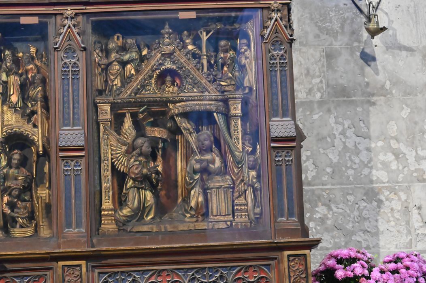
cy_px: 142
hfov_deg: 23.9
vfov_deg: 16.1
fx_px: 1005
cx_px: 213
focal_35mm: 85
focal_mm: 85
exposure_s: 1/100
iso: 20000
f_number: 6.3
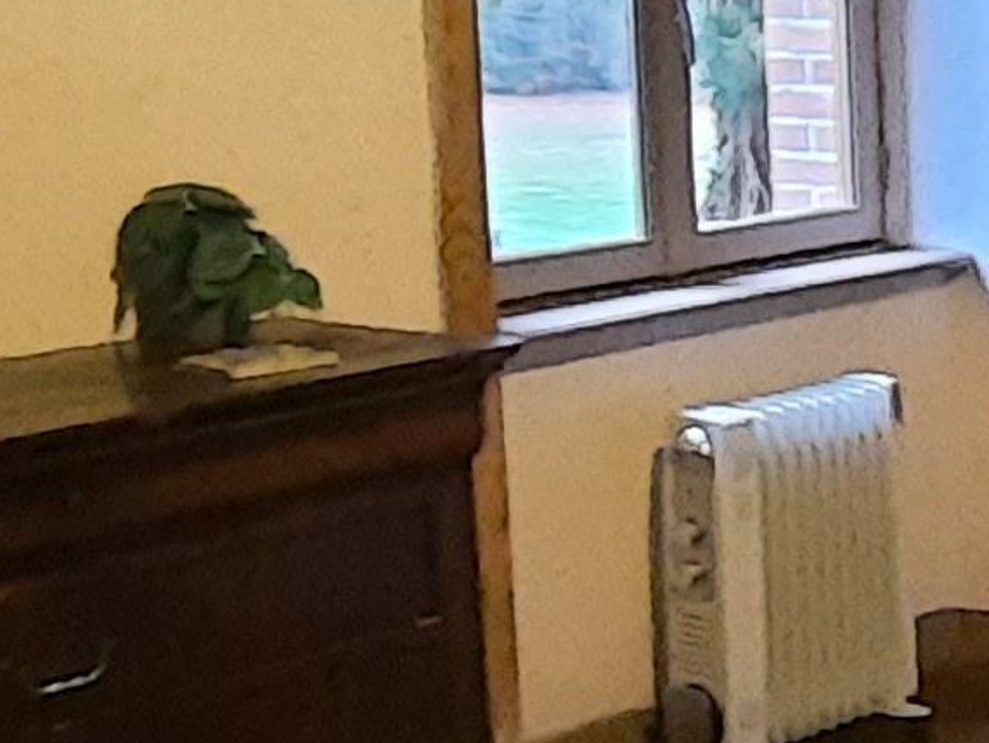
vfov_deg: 16.2
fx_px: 2602
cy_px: 305
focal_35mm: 91
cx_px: 1640
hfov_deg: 18.2
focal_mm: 1.74
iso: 800
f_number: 2.2
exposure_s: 1/10
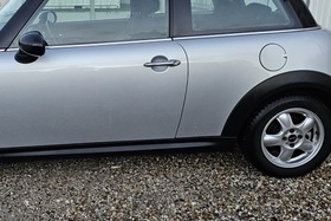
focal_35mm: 41
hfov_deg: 45.9
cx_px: 86
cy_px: 87
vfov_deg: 32.6
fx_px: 377
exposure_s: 1/100
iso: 160
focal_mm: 6.3
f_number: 1.7
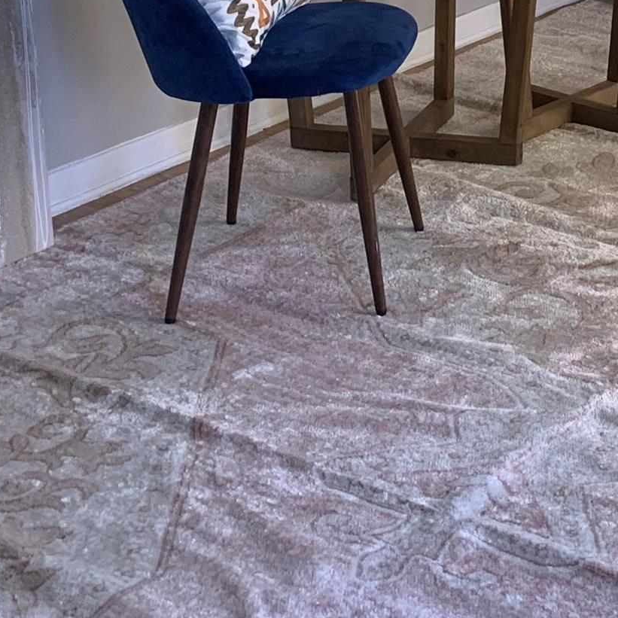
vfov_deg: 18.4
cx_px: 726
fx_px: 1737
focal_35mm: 86
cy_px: -237
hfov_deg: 19.1
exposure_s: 1/73
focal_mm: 4.25
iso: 100
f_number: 1.8
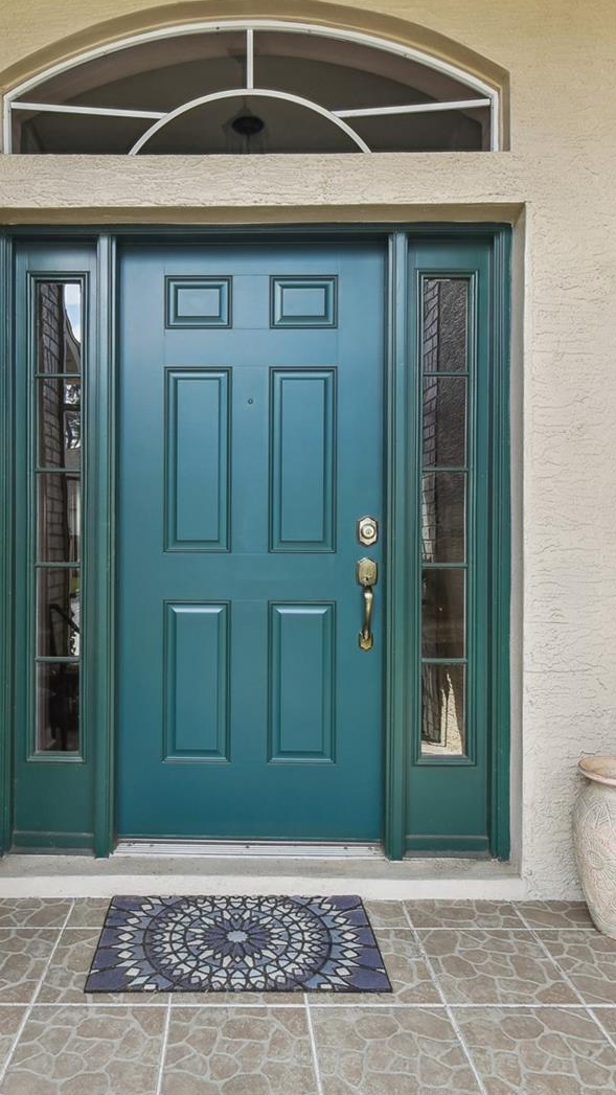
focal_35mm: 24
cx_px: 234
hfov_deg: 47.3
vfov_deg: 76.3
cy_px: 543
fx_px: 697
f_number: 7.1
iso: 100
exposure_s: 1/60
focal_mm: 10
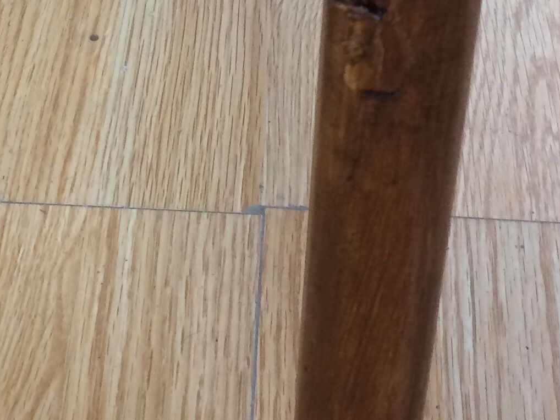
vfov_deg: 14.9
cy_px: -181
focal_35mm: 93
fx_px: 1504
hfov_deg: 21.1
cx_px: 286
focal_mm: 4.15
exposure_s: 1/33
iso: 100
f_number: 2.2
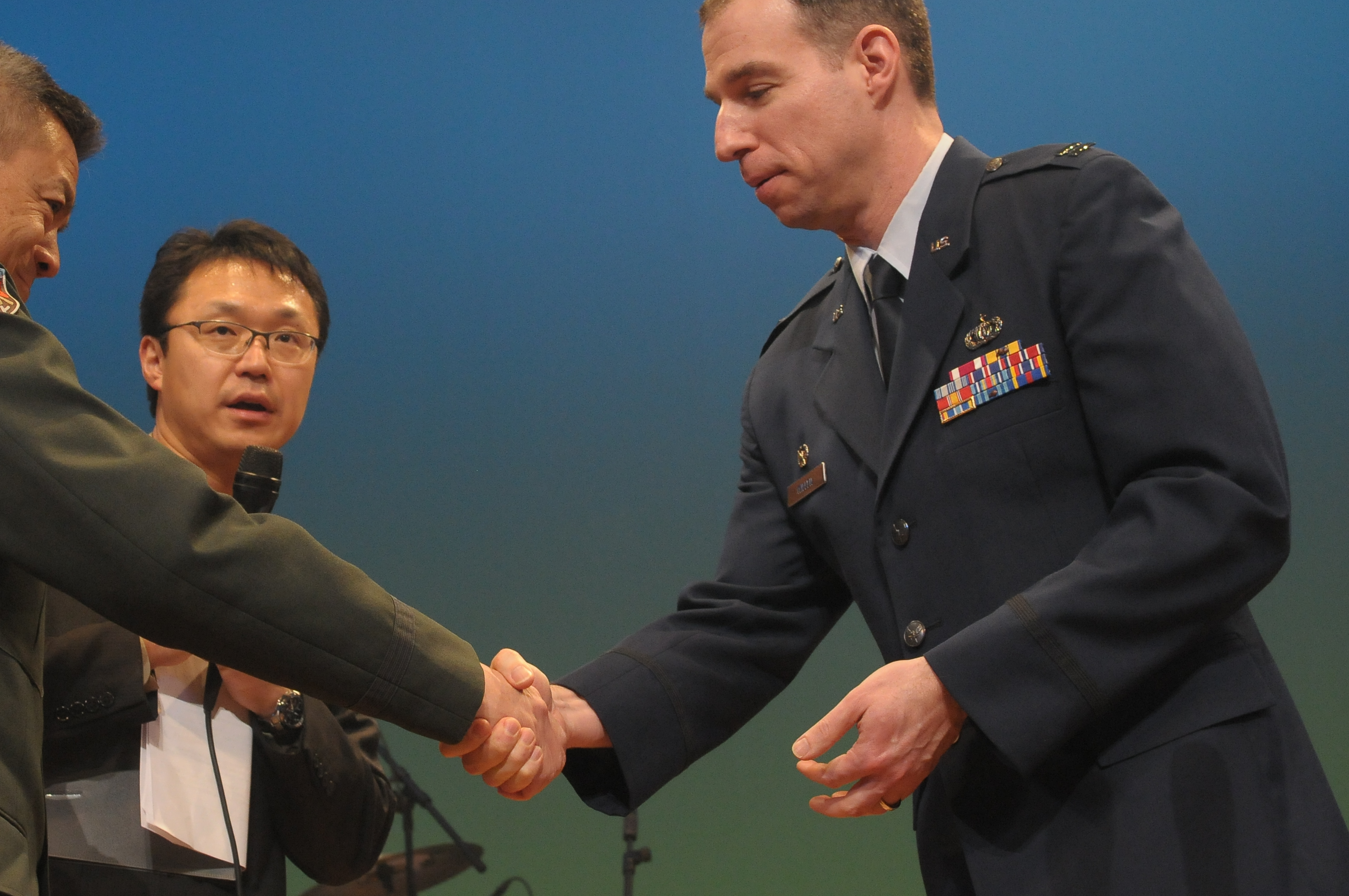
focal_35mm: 78
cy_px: 469
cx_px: 457
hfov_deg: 25.9
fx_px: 2919
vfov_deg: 17.4
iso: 1250
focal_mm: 38
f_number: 5
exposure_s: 1/320
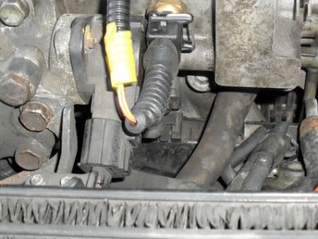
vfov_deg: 22.2
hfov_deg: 29.6
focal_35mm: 65
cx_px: 212
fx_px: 597
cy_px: 41
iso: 200
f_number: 3.2
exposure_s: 1/45
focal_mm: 6.3
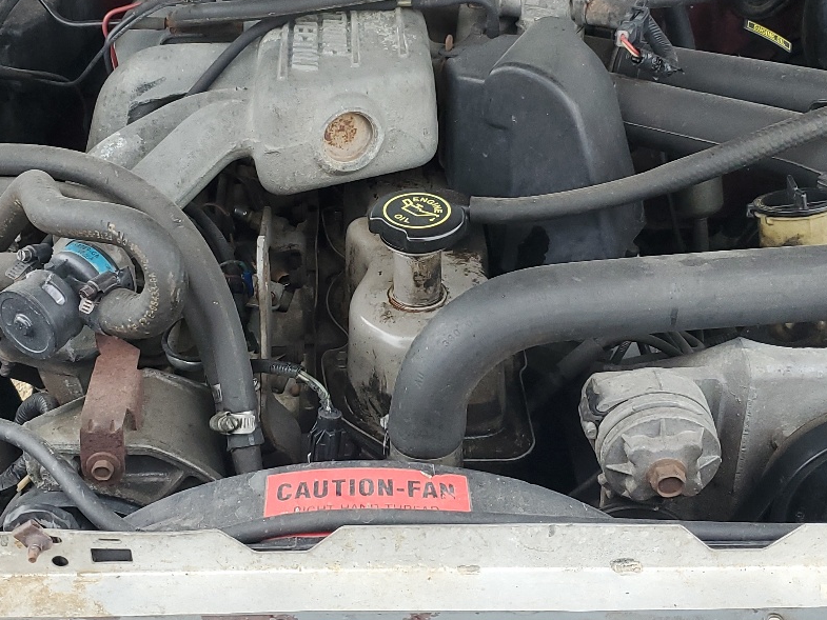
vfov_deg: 27.5
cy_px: 252
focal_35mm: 53
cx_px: 352
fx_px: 1266
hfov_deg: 36.1
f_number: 1.5
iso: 88
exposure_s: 1/120
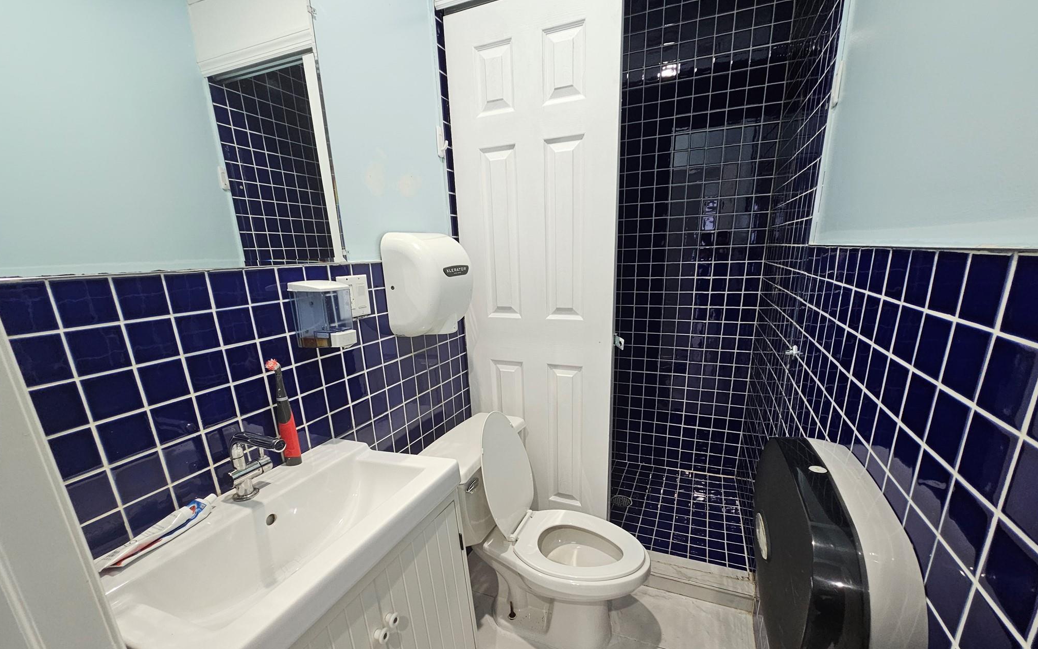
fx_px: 396
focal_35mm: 14
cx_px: 521
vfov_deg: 78.0
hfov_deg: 105.3
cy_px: 378
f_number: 2.2
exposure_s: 1/60
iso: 250
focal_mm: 2.2
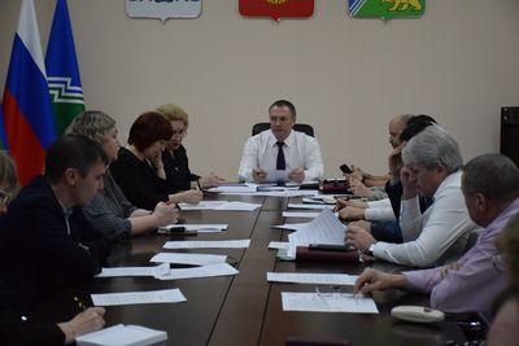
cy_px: 173
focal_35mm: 84
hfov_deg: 24.2
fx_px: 1211
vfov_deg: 16.3
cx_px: 260
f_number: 4.8
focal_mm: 56
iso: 3200
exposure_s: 1/400
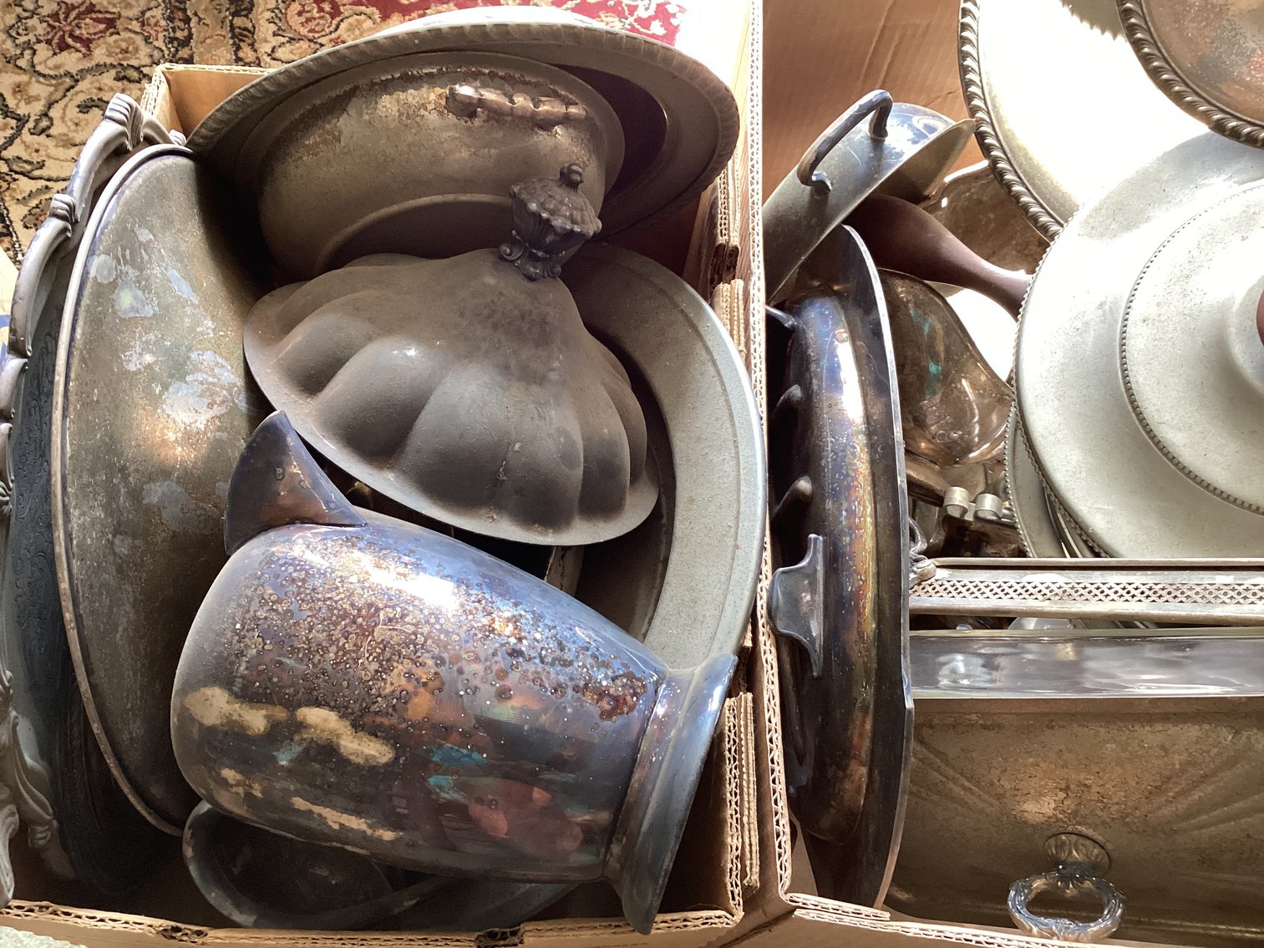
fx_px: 1132
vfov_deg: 45.4
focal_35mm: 31
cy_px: 474
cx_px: 632
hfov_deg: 58.3
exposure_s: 1/60
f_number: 2.4
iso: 160
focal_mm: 3.3
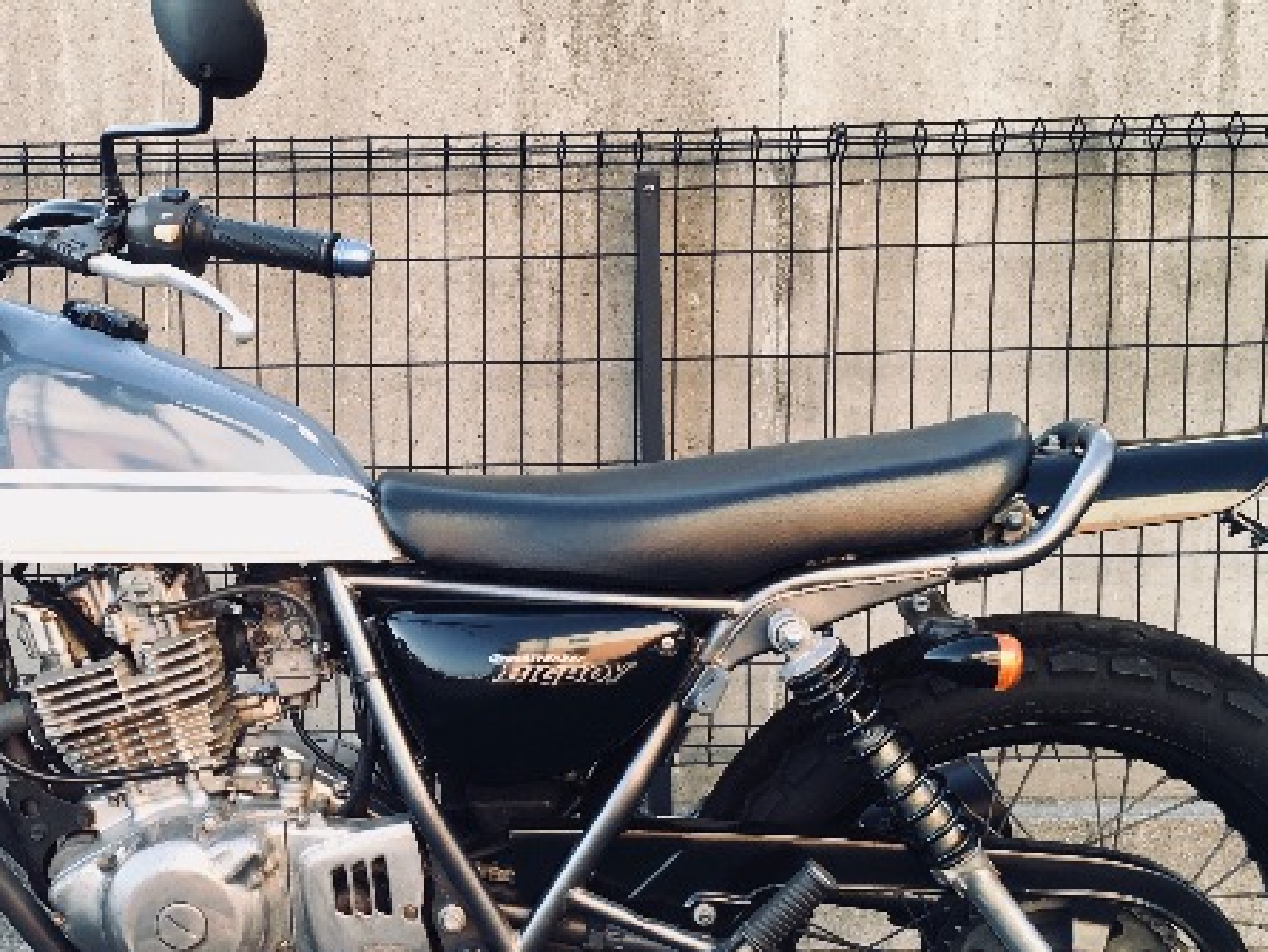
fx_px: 1906
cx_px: 290
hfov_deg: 35.8
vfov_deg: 27.9
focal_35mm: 52
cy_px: 620
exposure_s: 1/60
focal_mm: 4.15
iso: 25
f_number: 2.2
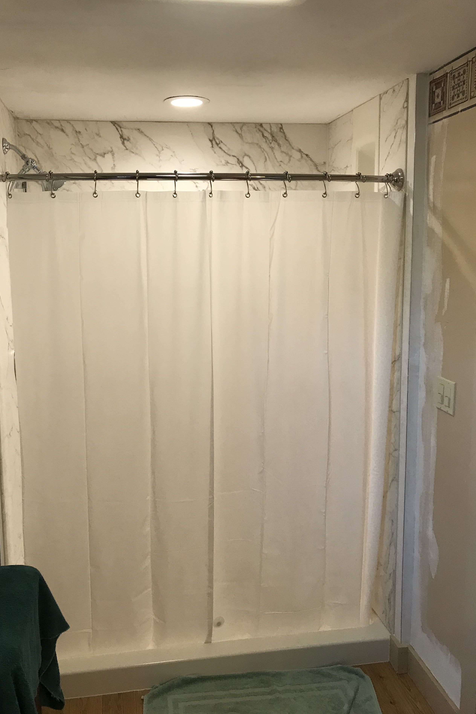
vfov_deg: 60.2
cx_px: 203
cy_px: 336
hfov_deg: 42.2
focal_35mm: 31
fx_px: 615
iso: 25
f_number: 1.8
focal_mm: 3.99
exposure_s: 1/30
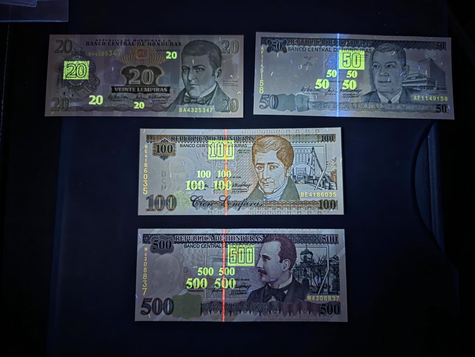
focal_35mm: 23
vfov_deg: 58.9
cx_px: 238
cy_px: 178
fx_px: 316
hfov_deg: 73.9
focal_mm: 6.3
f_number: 1.7
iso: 2000
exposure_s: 1/17.2
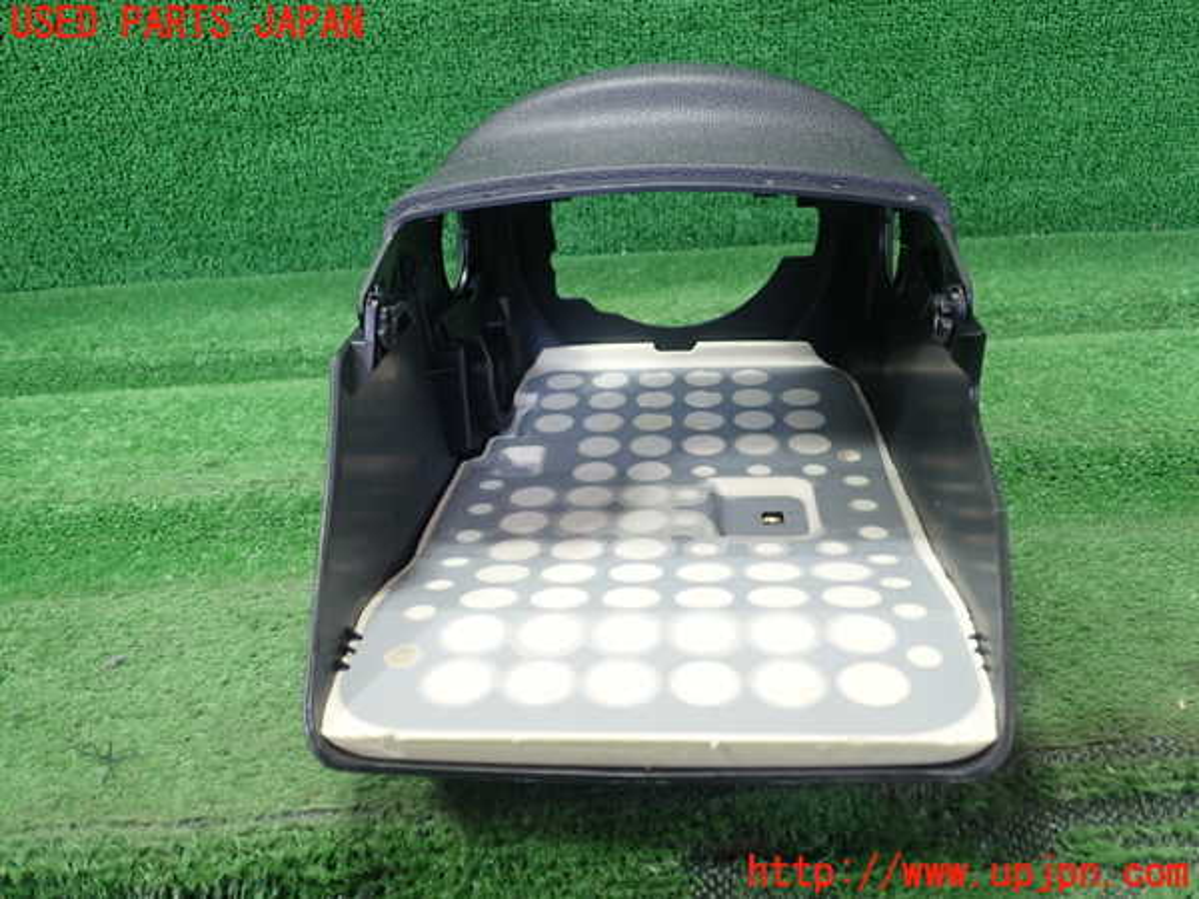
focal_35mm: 30
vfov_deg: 46.8
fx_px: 1039
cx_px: 600
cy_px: 450
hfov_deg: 60.0
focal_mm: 5.5
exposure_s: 1/125
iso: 400
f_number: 2.3
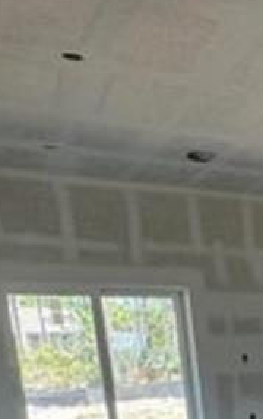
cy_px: 505
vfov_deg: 28.6
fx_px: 709
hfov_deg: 16.1
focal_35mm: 62
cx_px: 530
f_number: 2.2
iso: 80
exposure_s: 1/99
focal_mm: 2.22
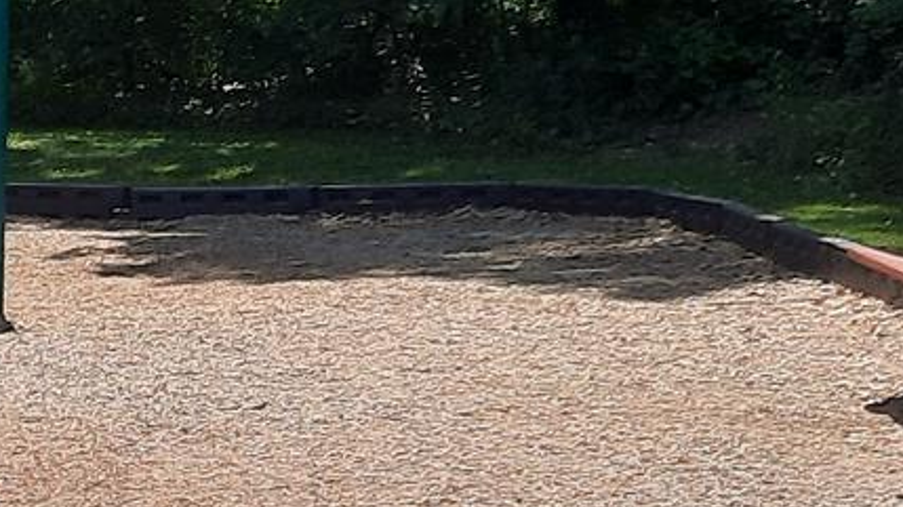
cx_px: -604
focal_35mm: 130
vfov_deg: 9.3
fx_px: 3112
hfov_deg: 14.9
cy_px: 95
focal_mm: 4.6
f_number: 2
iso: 32
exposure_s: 1/572
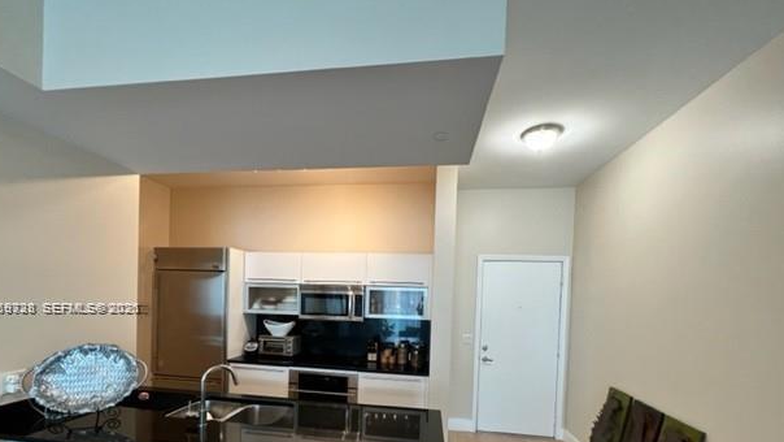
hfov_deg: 102.9
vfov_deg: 67.8
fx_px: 312
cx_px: 376
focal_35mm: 15
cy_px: 308
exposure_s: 1/60
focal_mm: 1.57
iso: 160
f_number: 1.8
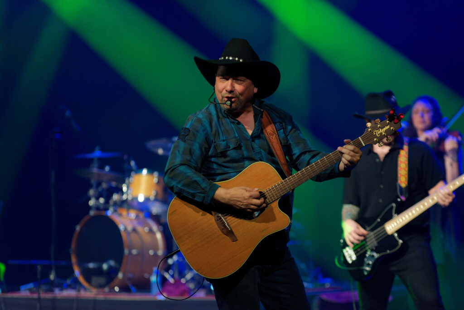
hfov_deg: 11.7
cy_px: 155
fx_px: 2256
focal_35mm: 175
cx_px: 232
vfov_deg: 7.8
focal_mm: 175
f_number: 3.5
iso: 6400
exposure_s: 1/320
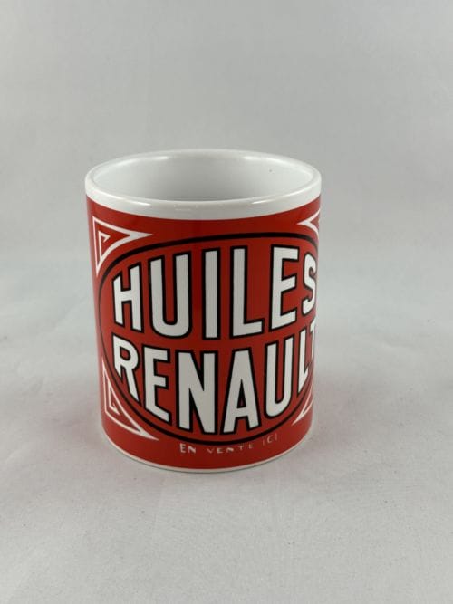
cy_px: 302
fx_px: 838
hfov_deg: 30.3
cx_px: 226
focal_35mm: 48
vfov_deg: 39.7
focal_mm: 6.86
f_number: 1.78
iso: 50
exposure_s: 1/100
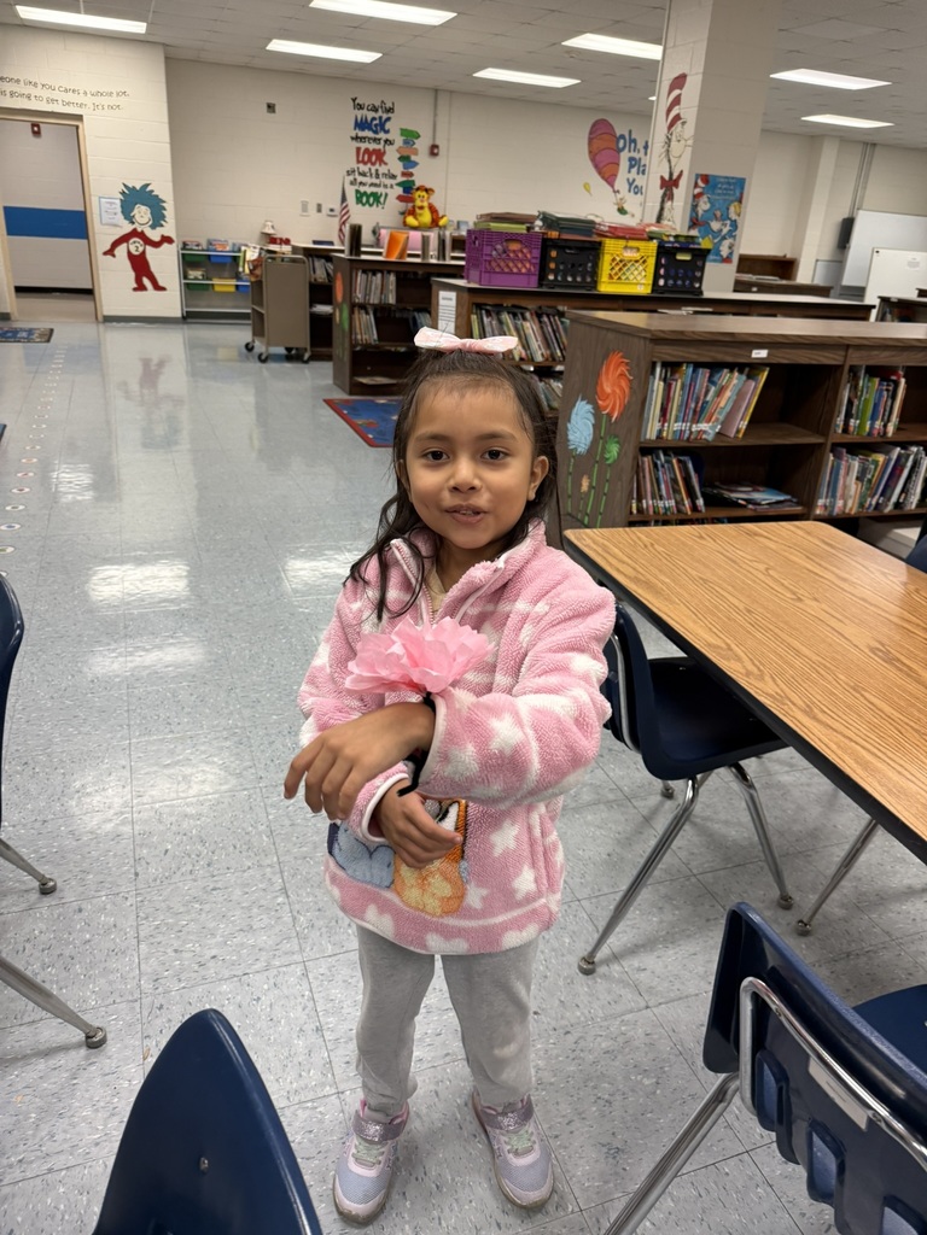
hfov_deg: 56.8
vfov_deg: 71.6
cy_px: 618
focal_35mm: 24
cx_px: 464
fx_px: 857
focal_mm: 6.76
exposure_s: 1/120
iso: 200
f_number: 1.78
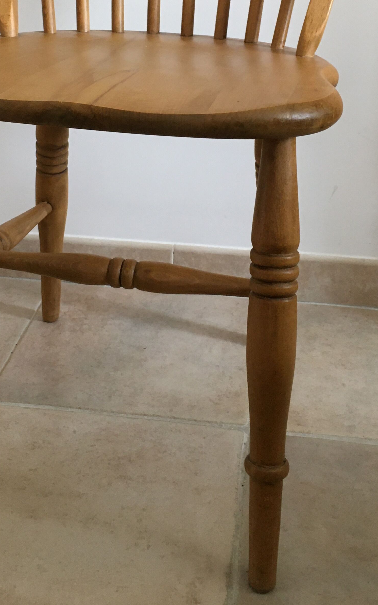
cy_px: 106
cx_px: 162
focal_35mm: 52
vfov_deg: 37.2
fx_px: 857
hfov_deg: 24.8
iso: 125
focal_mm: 4.15
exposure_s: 1/33
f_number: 2.2
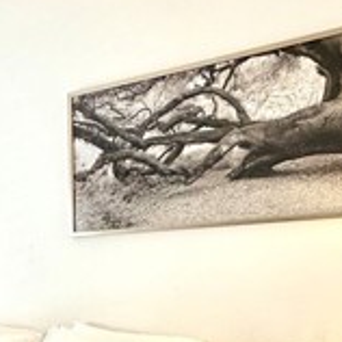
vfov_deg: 30.1
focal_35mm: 50
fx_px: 559
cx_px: 28
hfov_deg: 32.2
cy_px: 387
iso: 200
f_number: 2.2
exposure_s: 1/60
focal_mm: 2.22
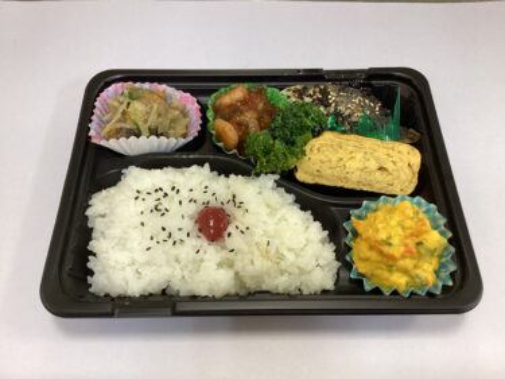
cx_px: 252
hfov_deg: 58.4
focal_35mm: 31
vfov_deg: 45.4
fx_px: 452
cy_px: 190
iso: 160
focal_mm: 3.3
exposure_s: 1/60
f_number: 2.4
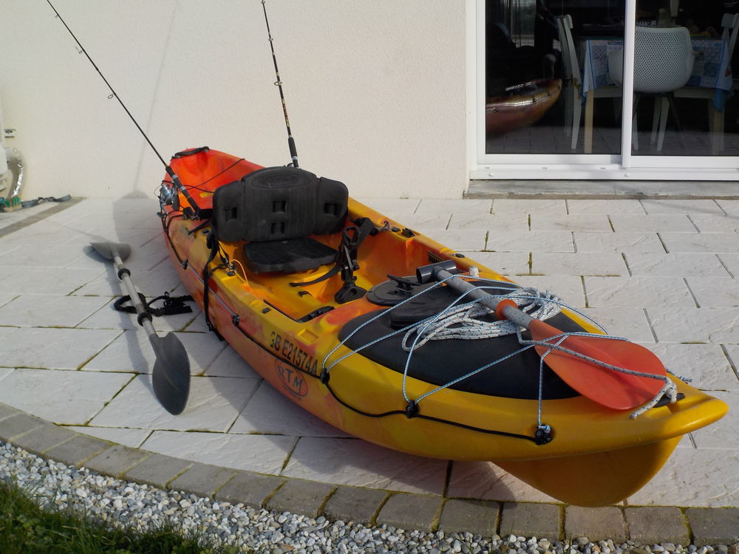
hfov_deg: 40.4
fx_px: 1003
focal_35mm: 47
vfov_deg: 30.9
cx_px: 370
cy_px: 277
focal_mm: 6.4
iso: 125
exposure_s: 1/640
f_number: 4.2
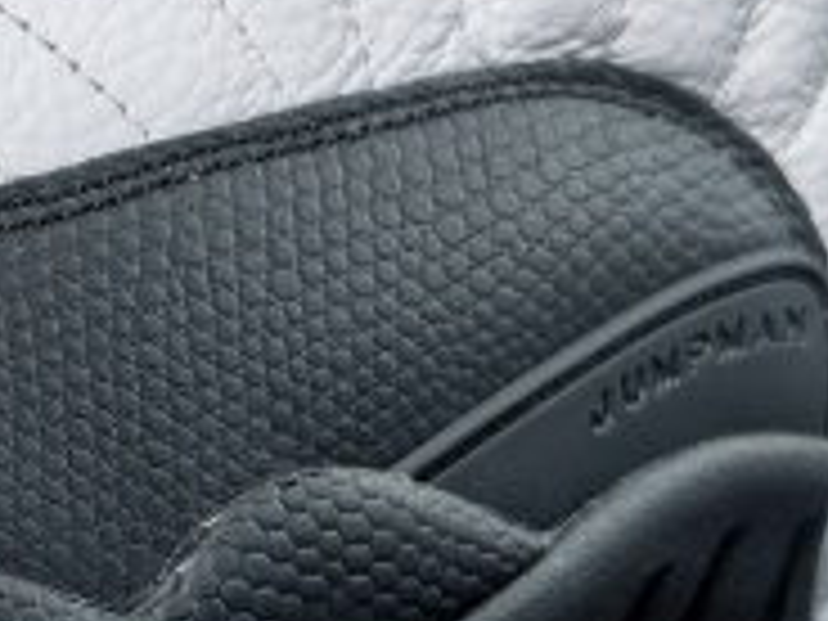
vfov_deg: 13.1
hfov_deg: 16.1
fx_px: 2703
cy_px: 274
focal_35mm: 113
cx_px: -382
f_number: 2
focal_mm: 6.98
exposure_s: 1/247
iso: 50
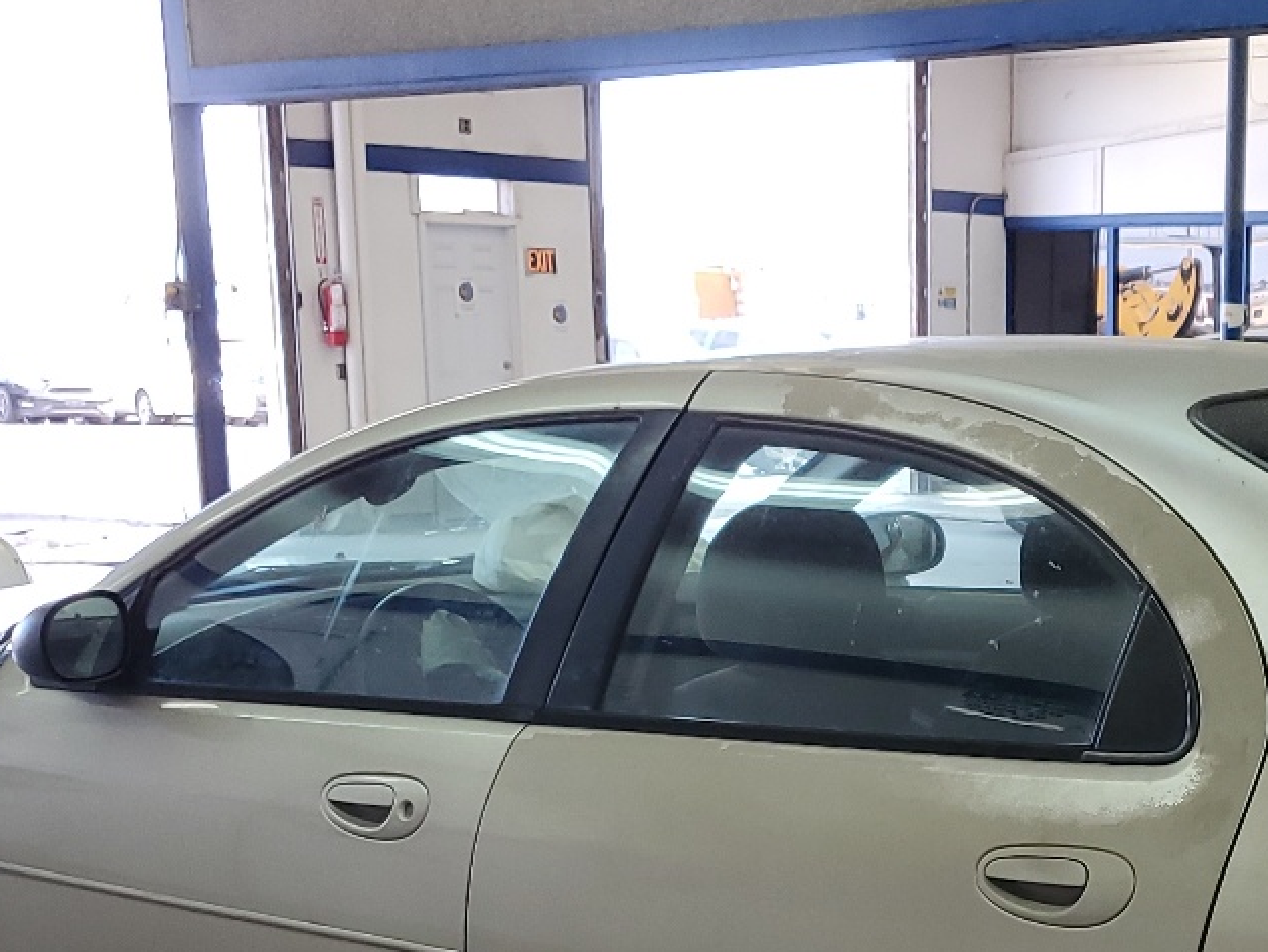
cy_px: 1045
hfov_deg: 28.4
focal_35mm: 66
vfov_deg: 21.2
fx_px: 2419
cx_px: 1101
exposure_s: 1/120
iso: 61
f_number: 1.5
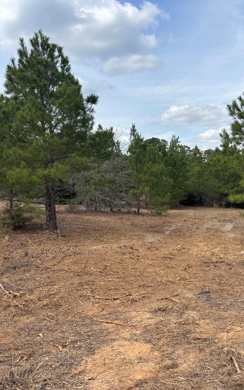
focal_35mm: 37
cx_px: 161
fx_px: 394
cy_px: 195
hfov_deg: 34.1
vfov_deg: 52.8
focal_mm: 5.96
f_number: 1.6
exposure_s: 1/2193
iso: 50
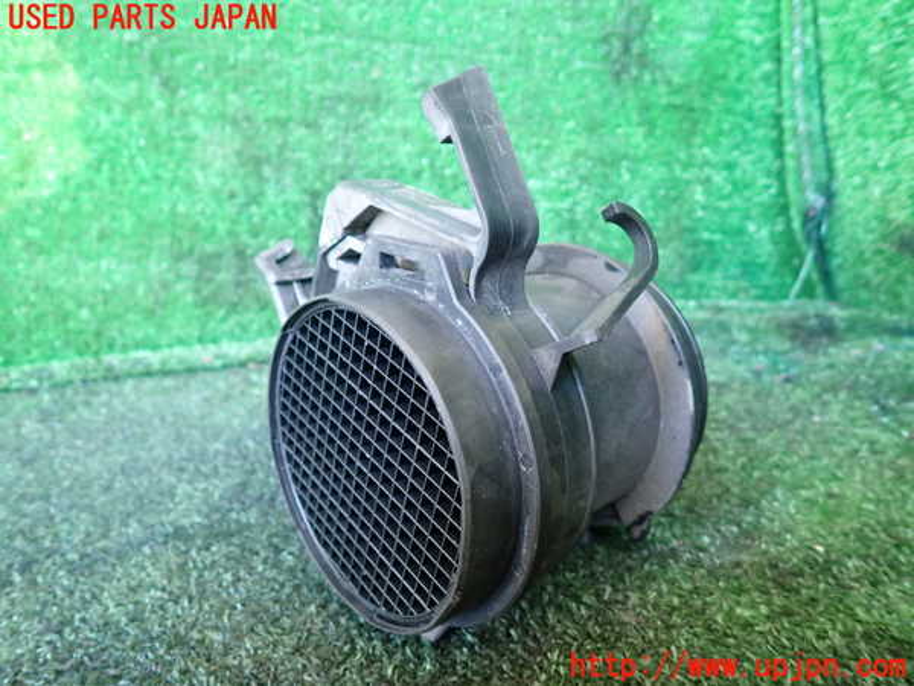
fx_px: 660
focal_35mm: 25
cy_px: 343
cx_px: 457
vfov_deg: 54.9
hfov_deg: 69.4
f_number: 2
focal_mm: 4.5
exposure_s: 1/30
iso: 400
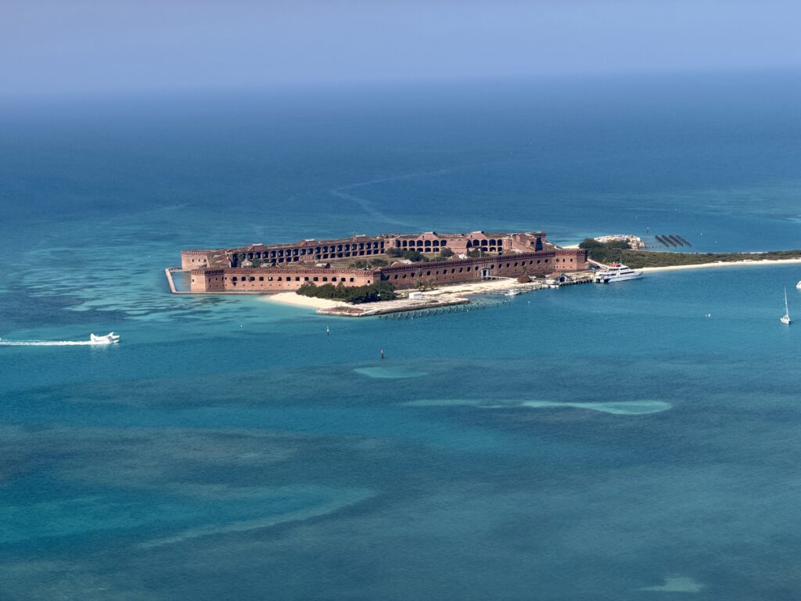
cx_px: 400
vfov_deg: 14.8
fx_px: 2314
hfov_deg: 19.6
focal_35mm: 100
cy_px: 300
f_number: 2.8
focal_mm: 16.89
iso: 25
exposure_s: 1/709
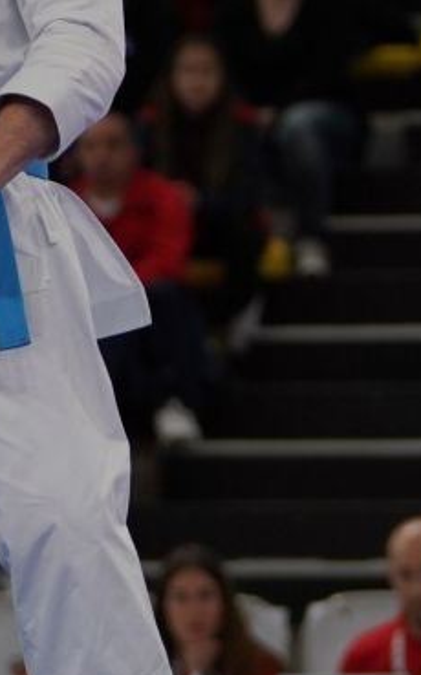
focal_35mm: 597
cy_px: 362
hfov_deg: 2.2
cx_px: 221
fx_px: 10981
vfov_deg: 3.5
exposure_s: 1/500
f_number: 2.8
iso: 400
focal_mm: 120
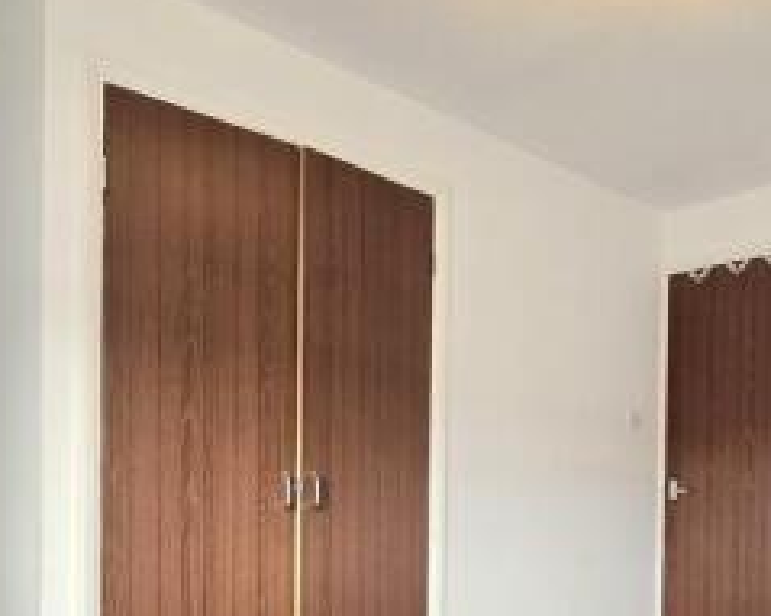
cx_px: 534
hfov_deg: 55.6
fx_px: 707
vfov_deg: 45.1
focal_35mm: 31
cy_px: 479
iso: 100
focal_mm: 2.2
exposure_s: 1/50.3
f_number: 2.2
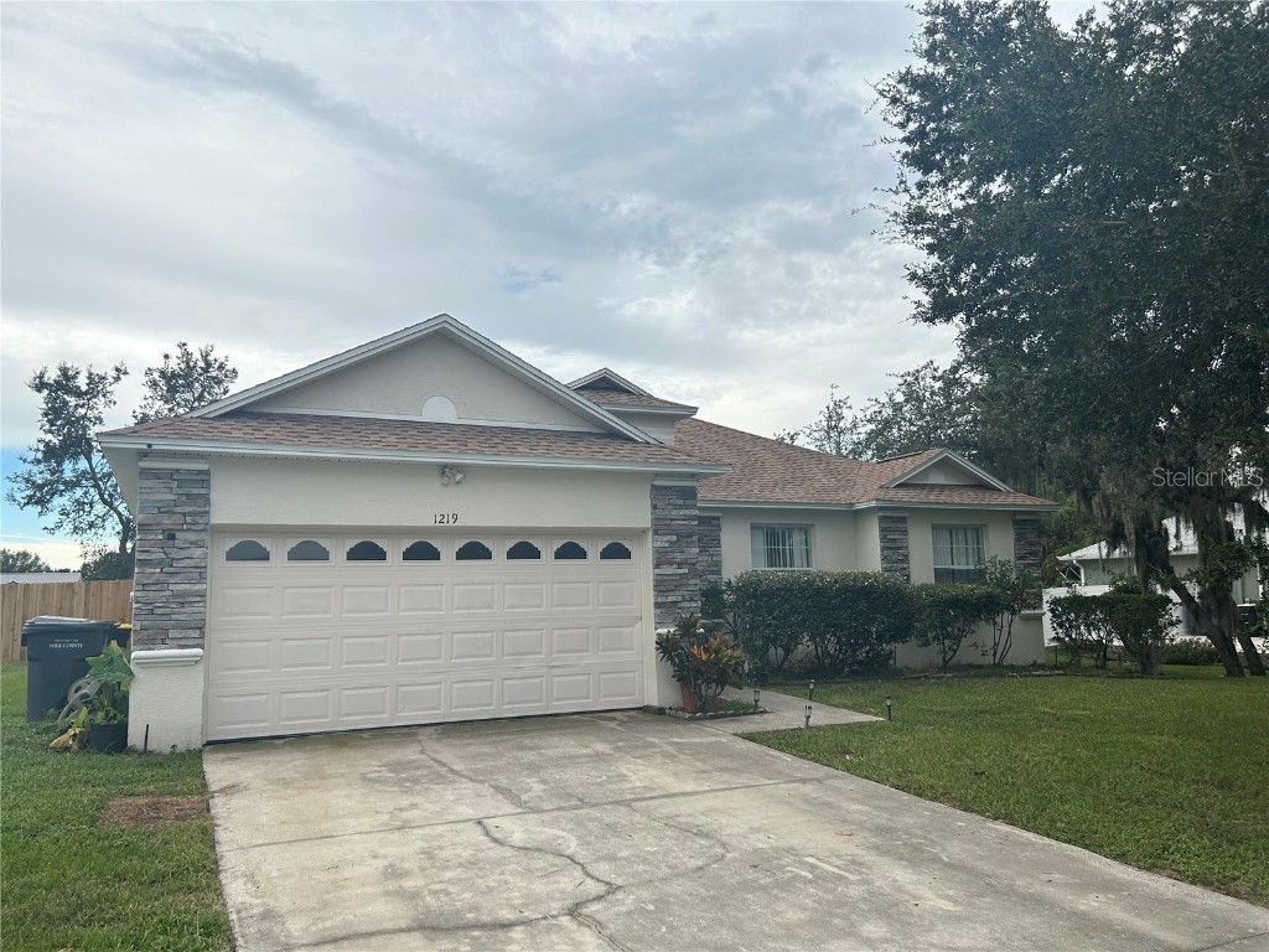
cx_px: 634
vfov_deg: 53.1
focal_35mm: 26
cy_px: 476
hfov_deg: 67.3
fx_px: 953
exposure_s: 1/2695
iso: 50
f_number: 1.5
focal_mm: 5.7
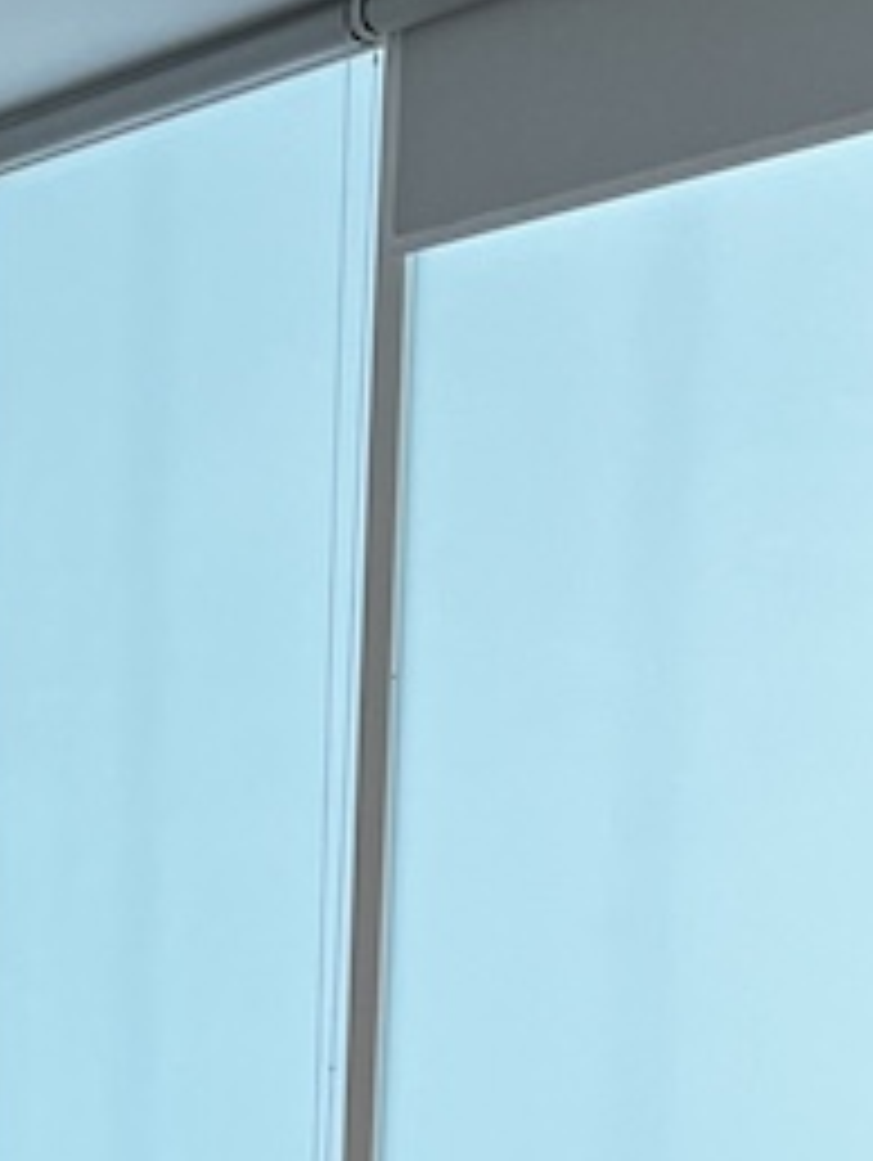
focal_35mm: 103
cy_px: 1598
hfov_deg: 13.5
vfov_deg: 17.6
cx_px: -482
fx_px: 3458
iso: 64
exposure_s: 1/100
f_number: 1.6
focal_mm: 5.1
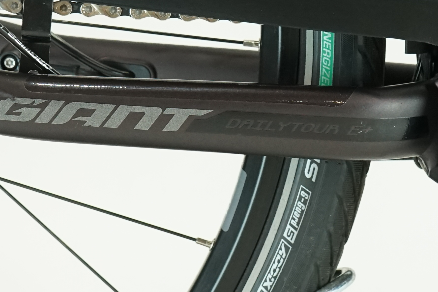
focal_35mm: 146
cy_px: 54
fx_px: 1776
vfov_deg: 9.4
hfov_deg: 14.0
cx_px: 269
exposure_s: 1/200
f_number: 5.6
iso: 1600
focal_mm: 43
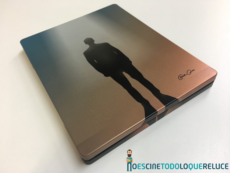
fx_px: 193
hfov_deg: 61.7
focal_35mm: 29
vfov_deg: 48.2
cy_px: 86
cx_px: 115
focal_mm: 4.15
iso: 64
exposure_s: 1/17
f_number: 2.2
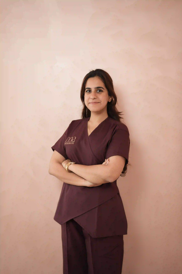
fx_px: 379
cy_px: 137
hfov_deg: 27.0
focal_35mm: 50
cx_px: 91
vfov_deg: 39.6
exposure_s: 1/320
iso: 1000
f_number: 2.2
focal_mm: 50
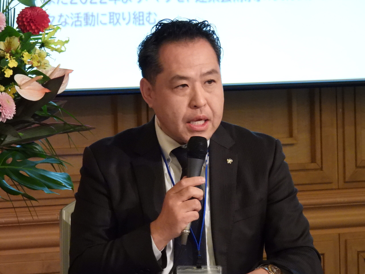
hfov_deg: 6.6
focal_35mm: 300
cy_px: 137
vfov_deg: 5.0
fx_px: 3163
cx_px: 182
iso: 1600
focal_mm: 53.5
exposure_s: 1/50
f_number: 5
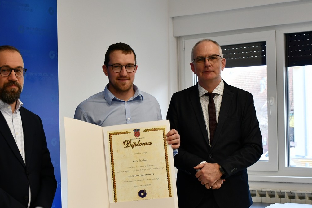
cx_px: 111
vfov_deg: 16.8
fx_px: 702
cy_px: 132
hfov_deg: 25.0
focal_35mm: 81
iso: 800
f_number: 4.2
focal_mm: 34
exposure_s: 1/200
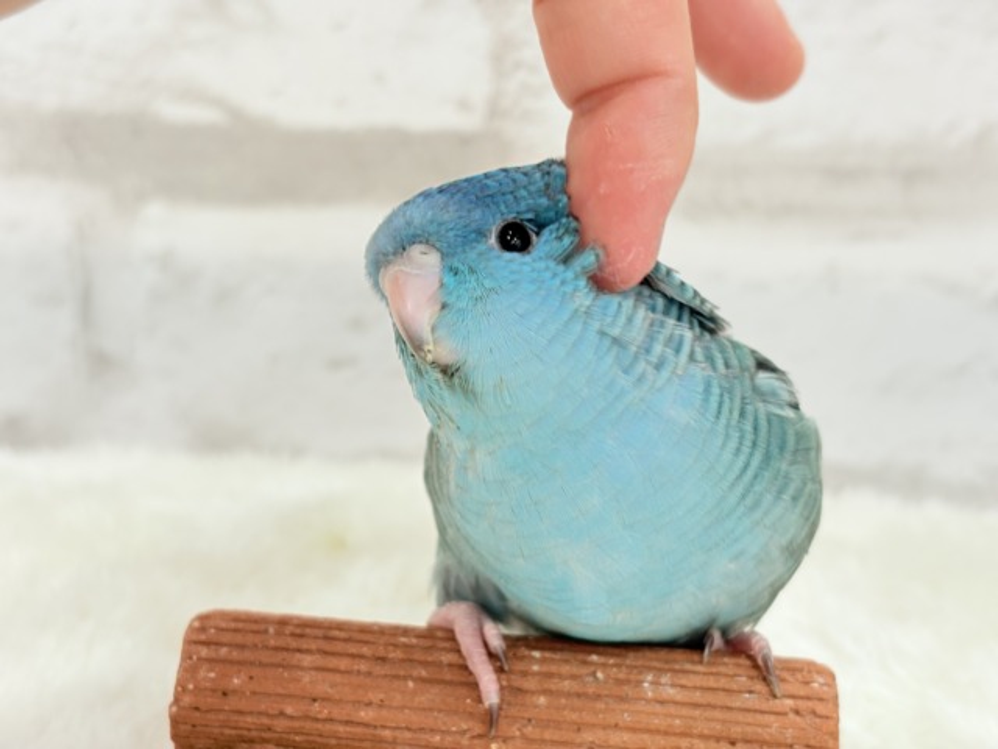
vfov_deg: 28.0
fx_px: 1499
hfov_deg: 36.8
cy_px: 374
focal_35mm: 52
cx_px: 499
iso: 50
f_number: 1.6
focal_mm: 5.96
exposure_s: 1/50
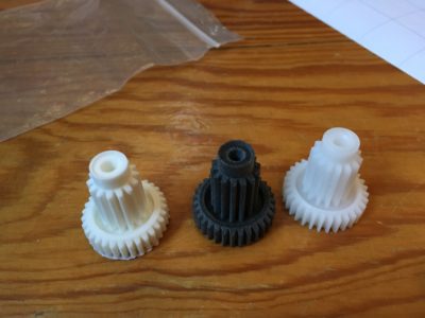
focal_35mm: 29
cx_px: 212
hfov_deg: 61.7
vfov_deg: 48.2
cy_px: 159
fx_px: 356
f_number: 2.2
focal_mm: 4.15
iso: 200
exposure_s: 1/25
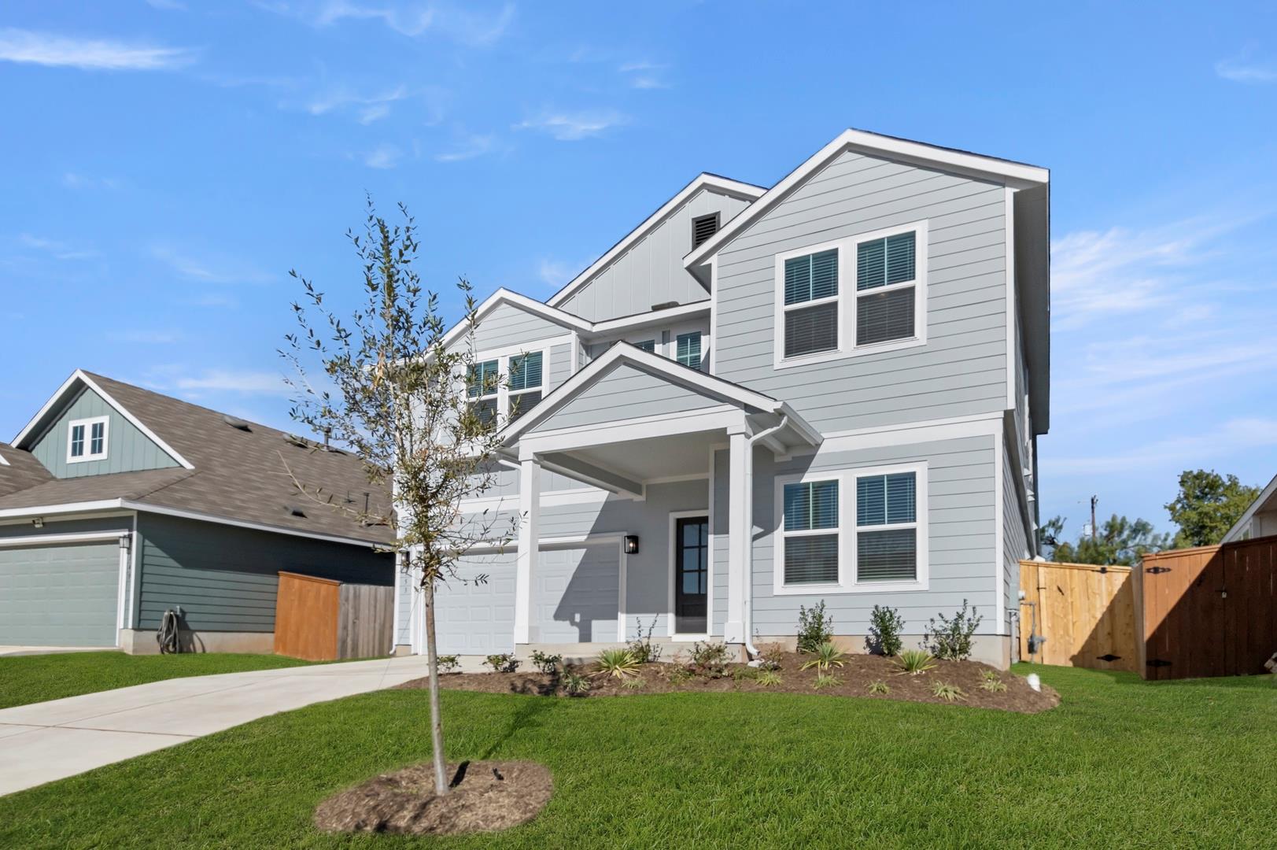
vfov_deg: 36.8
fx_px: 1276
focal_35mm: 36
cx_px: 638
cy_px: 425
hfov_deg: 53.2
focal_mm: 24
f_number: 8
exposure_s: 1/3200
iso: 400
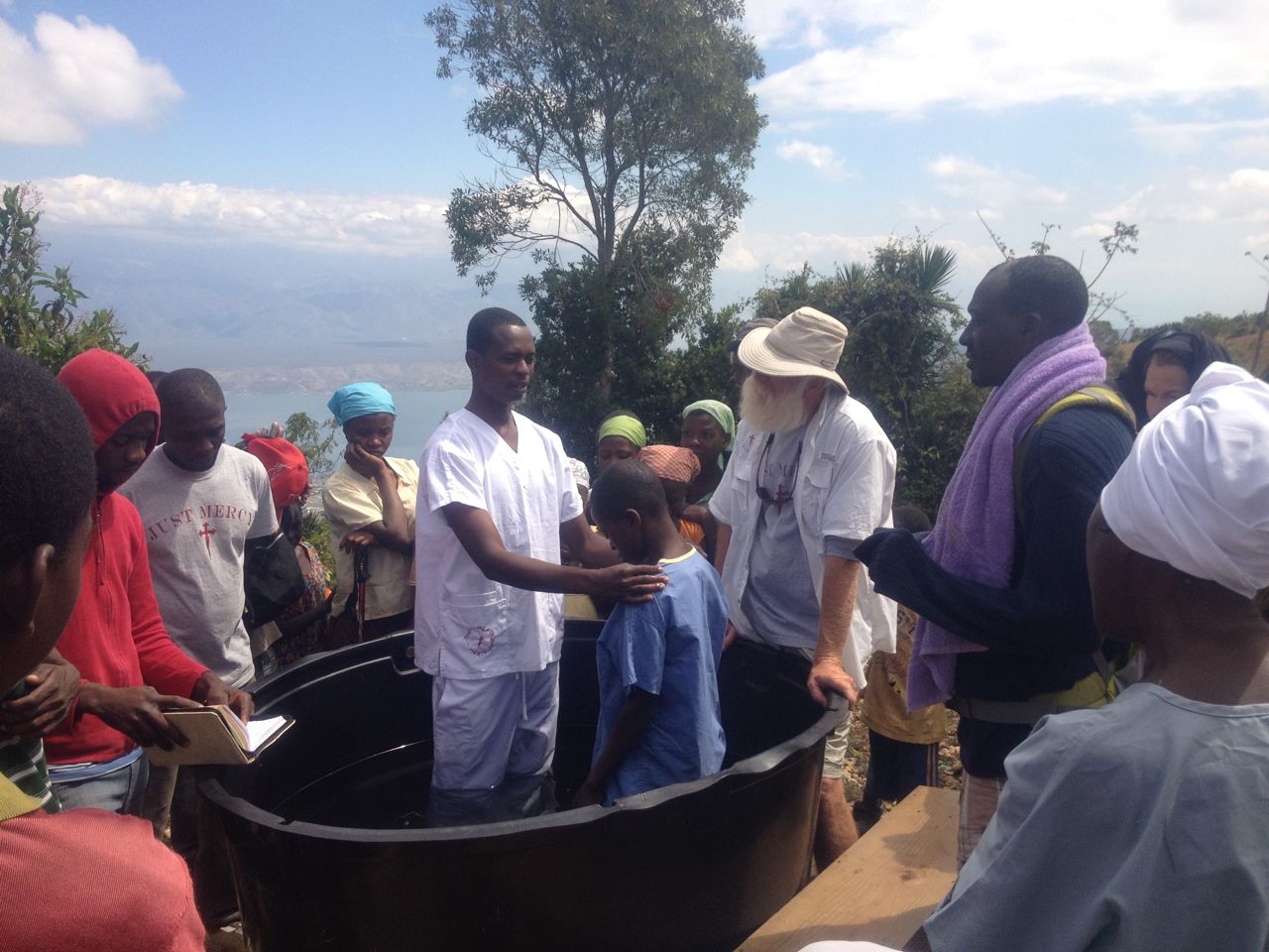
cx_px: 634
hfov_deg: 52.6
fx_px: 1283
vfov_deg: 40.7
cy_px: 476
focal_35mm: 35
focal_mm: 4.28
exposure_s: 1/1416
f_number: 2.4
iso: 64
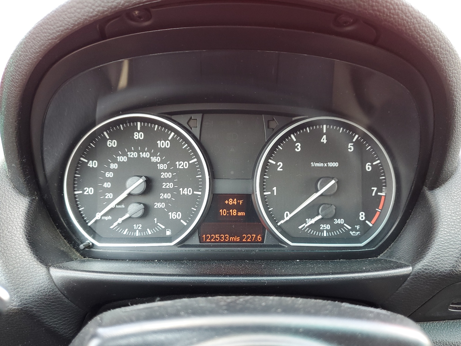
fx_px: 346
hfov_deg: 67.3
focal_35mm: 26
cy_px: 173
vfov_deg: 53.1
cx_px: 230
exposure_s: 1/120
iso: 90
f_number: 1.5
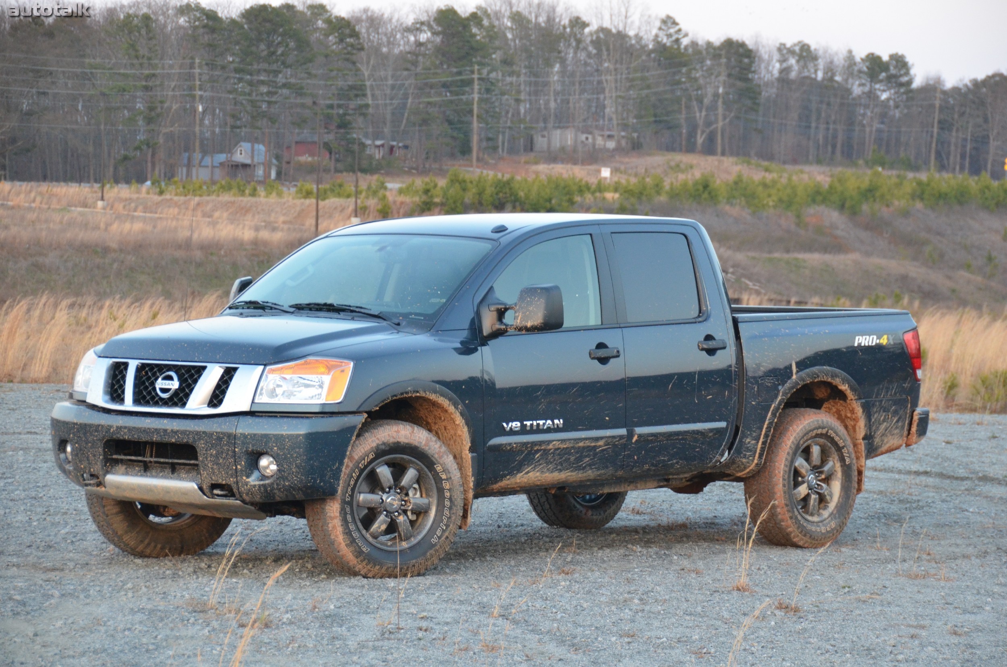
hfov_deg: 16.7
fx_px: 3434
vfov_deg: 11.1
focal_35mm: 123
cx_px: 504
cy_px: 334
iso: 1600
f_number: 5
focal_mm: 82
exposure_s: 1/125
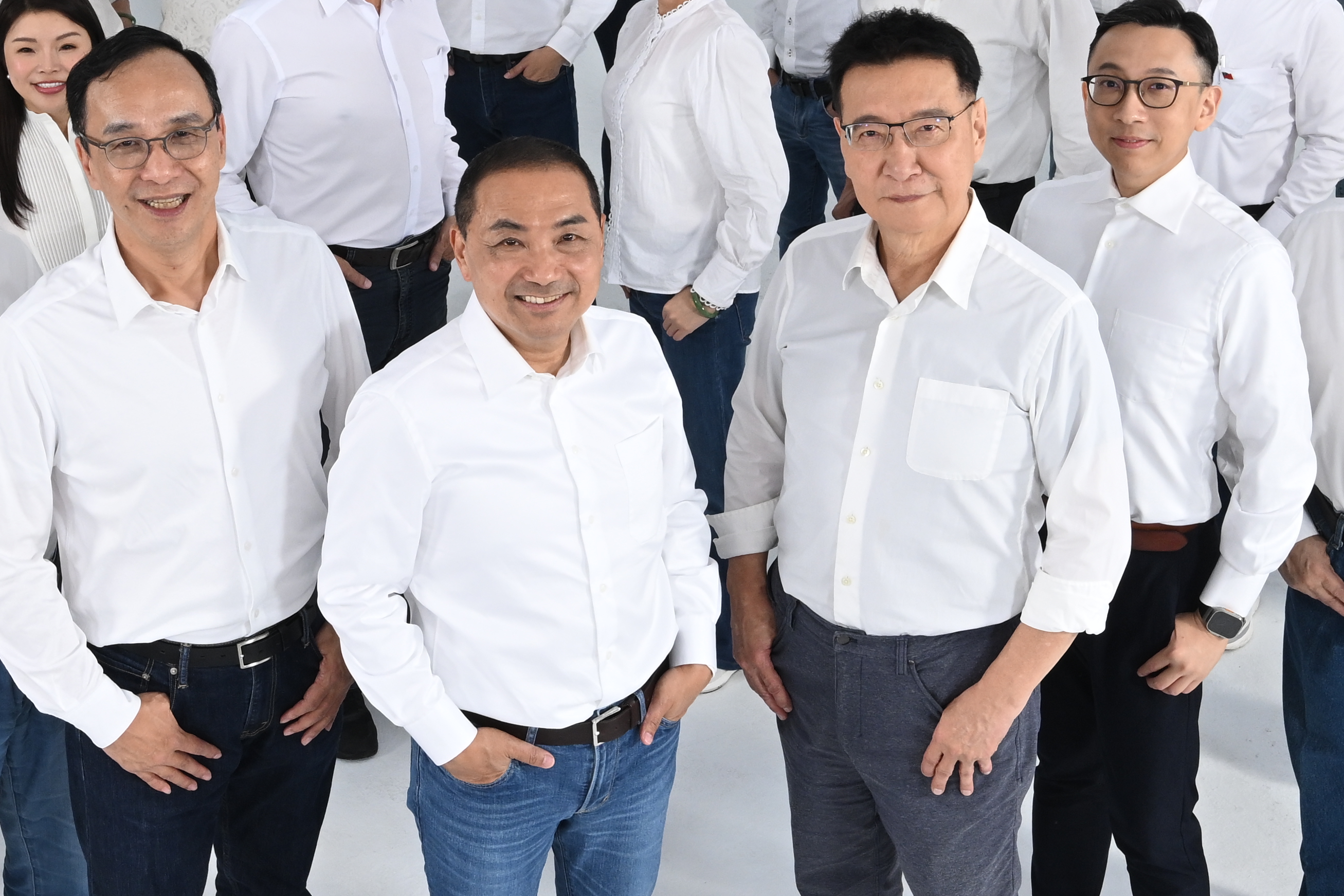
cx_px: 556
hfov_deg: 32.5
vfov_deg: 21.9
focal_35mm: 62
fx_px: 2299
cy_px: 232
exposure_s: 1/200
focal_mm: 19.5
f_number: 10
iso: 500
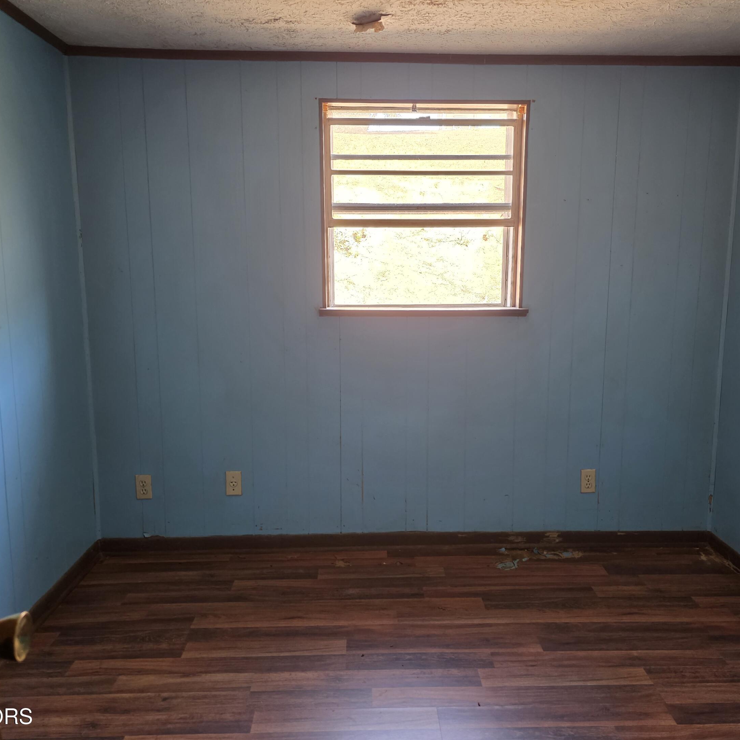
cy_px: 369
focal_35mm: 28
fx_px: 677
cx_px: 381
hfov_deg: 57.3
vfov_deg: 57.3
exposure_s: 1/120
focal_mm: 6.3
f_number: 1.7
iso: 500
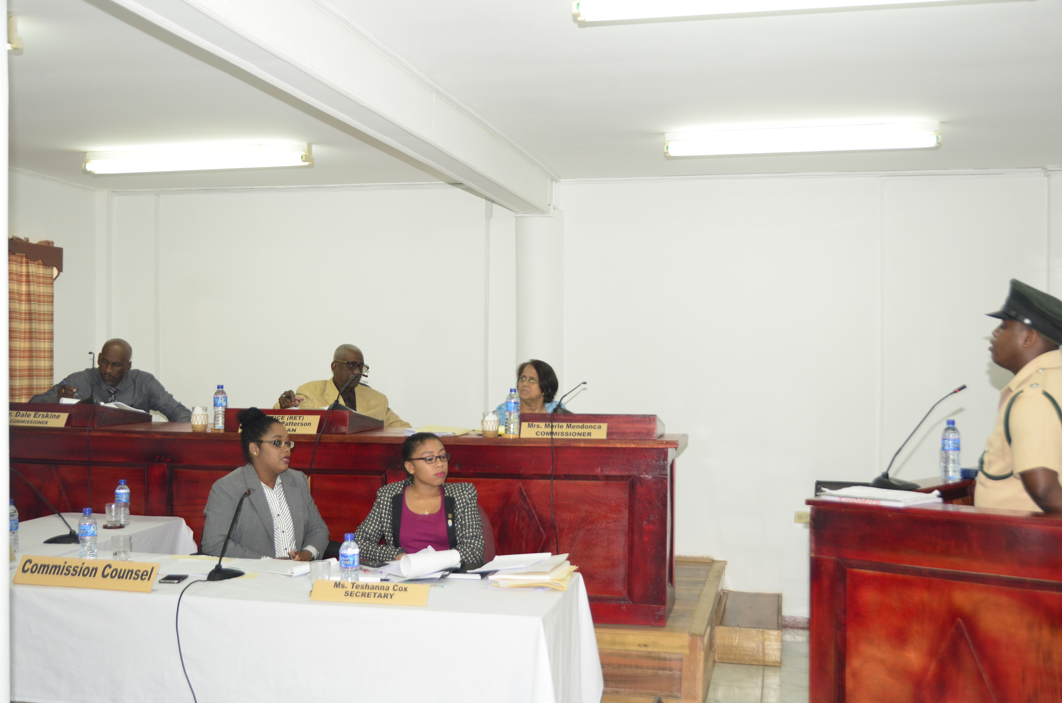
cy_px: 352
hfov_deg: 49.6
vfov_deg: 34.1
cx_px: 531
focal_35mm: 39
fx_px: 1148
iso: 800
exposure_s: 1/125
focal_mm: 26
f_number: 4
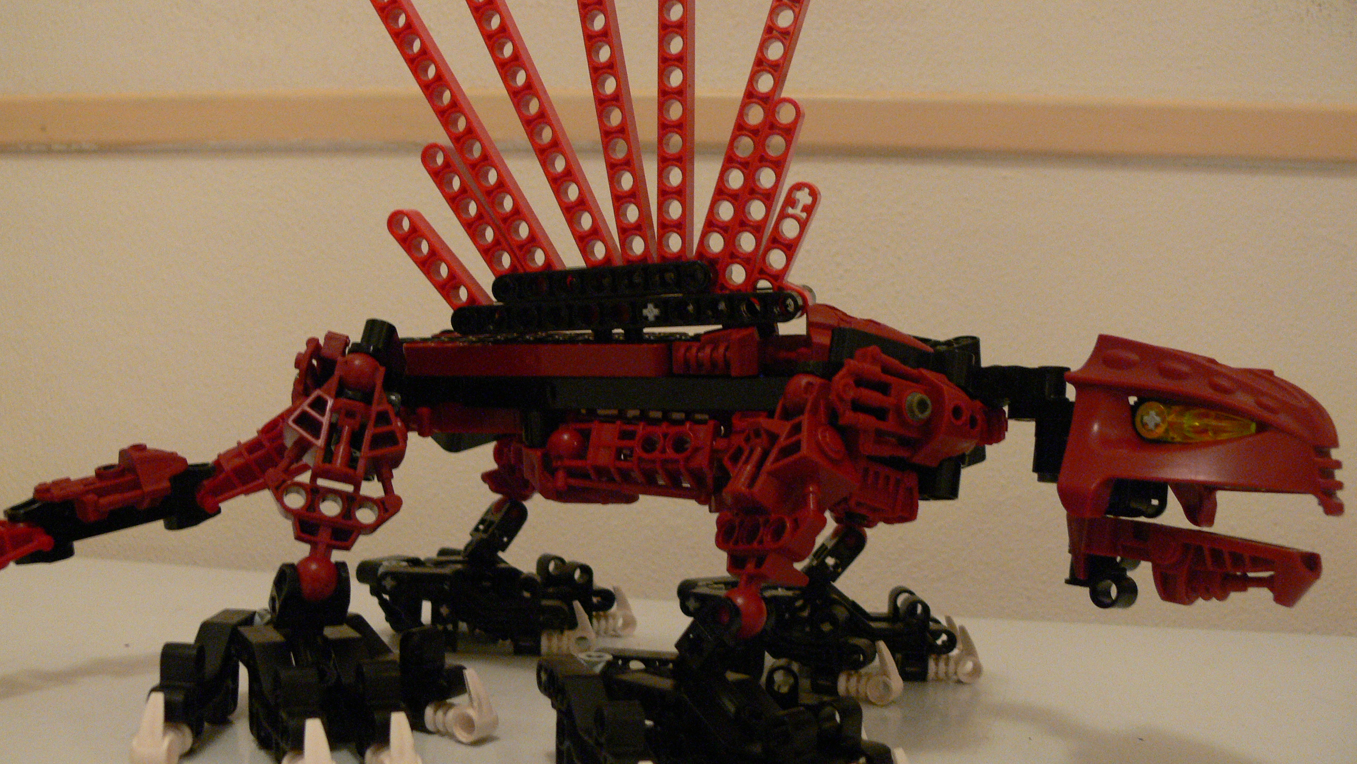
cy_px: 376
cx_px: 673
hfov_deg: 51.6
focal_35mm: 39
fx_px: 1403
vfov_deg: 30.4
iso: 200
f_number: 2.8
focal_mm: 7.4
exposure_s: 1/10
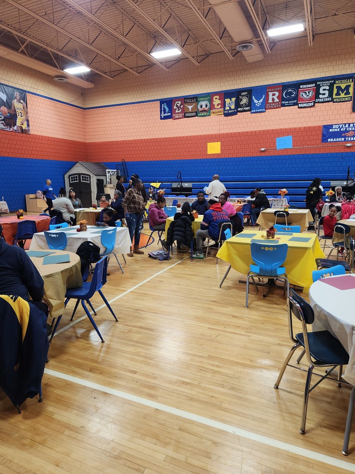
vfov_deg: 73.9
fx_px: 314
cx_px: 178
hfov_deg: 58.9
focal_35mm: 23
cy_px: 237
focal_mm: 5.4
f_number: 1.8
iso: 250
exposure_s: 1/120
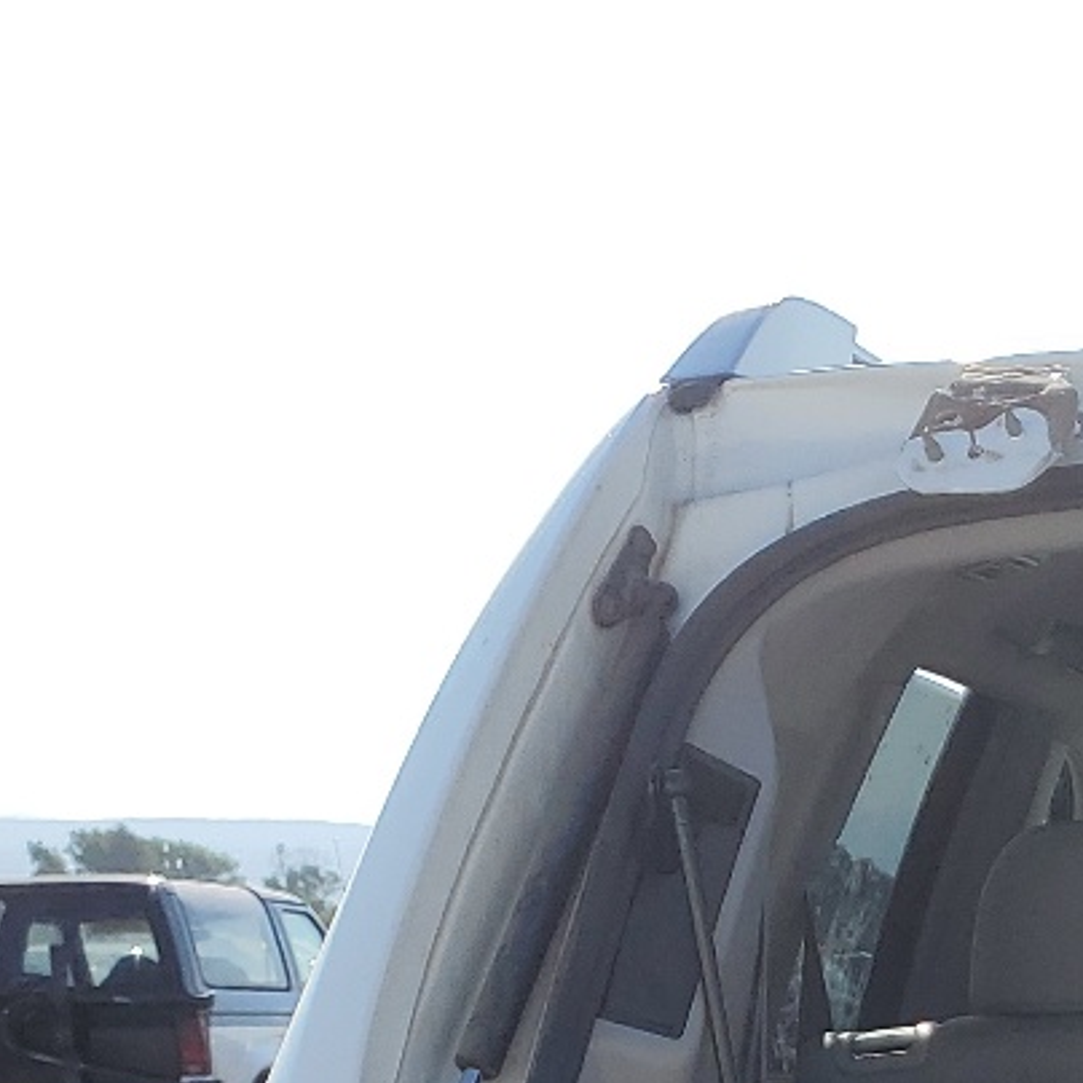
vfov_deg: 17.3
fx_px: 3221
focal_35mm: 91
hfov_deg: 17.0
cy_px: 1606
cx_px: 1708
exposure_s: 1/5000
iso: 50
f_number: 1.5
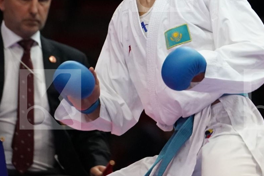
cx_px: 275
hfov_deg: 3.0
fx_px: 4964
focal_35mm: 677
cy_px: -18
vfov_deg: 2.0
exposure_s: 1/1000
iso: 3200
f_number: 2.8
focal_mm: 200
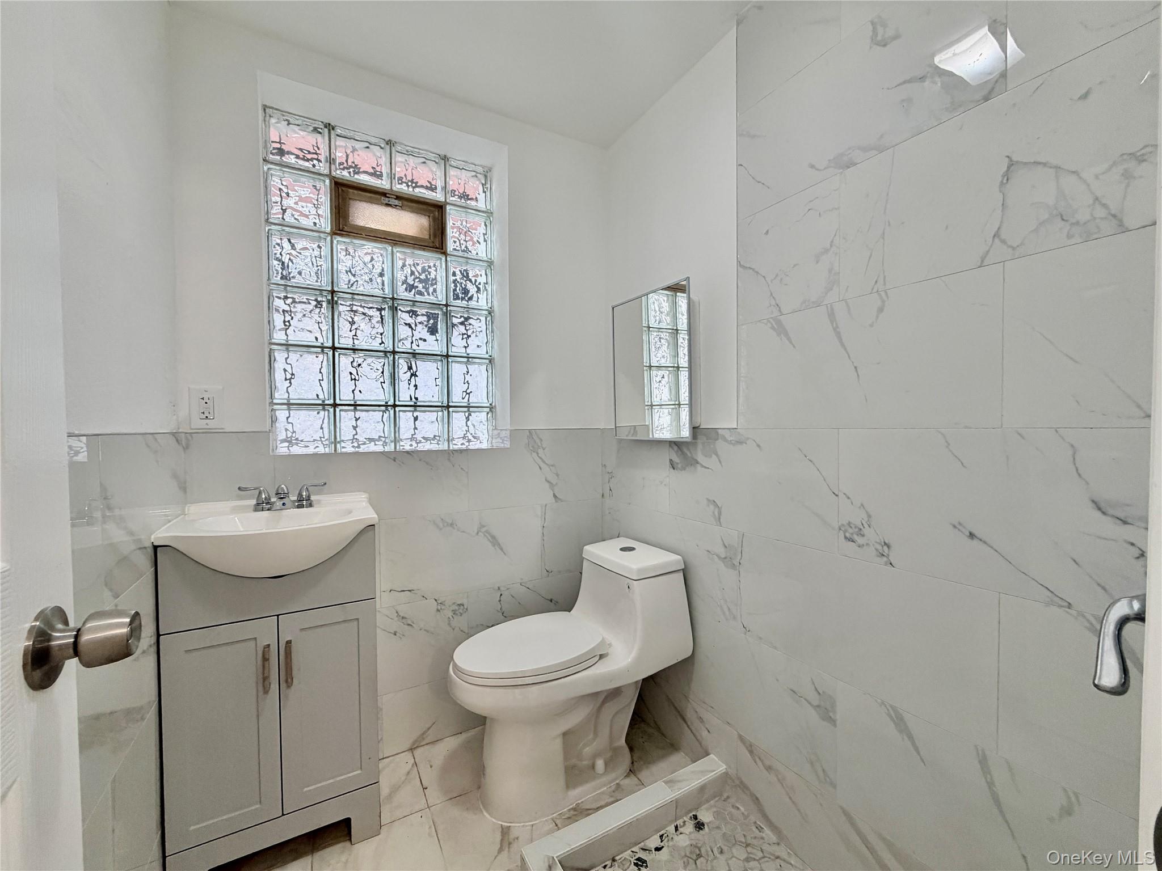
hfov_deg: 102.1
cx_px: 581
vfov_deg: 85.7
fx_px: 470
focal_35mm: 14
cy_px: 436
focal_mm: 2.22
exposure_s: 1/120
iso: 200
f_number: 2.2
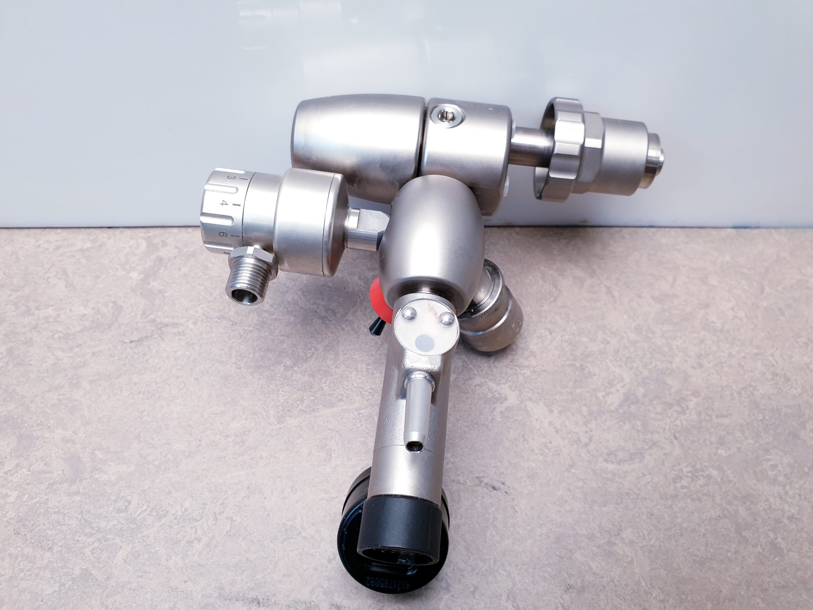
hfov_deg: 67.3
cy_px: 305
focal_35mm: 26
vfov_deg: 53.1
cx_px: 406
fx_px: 611
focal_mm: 4.3
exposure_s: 1/50
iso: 100
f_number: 2.4
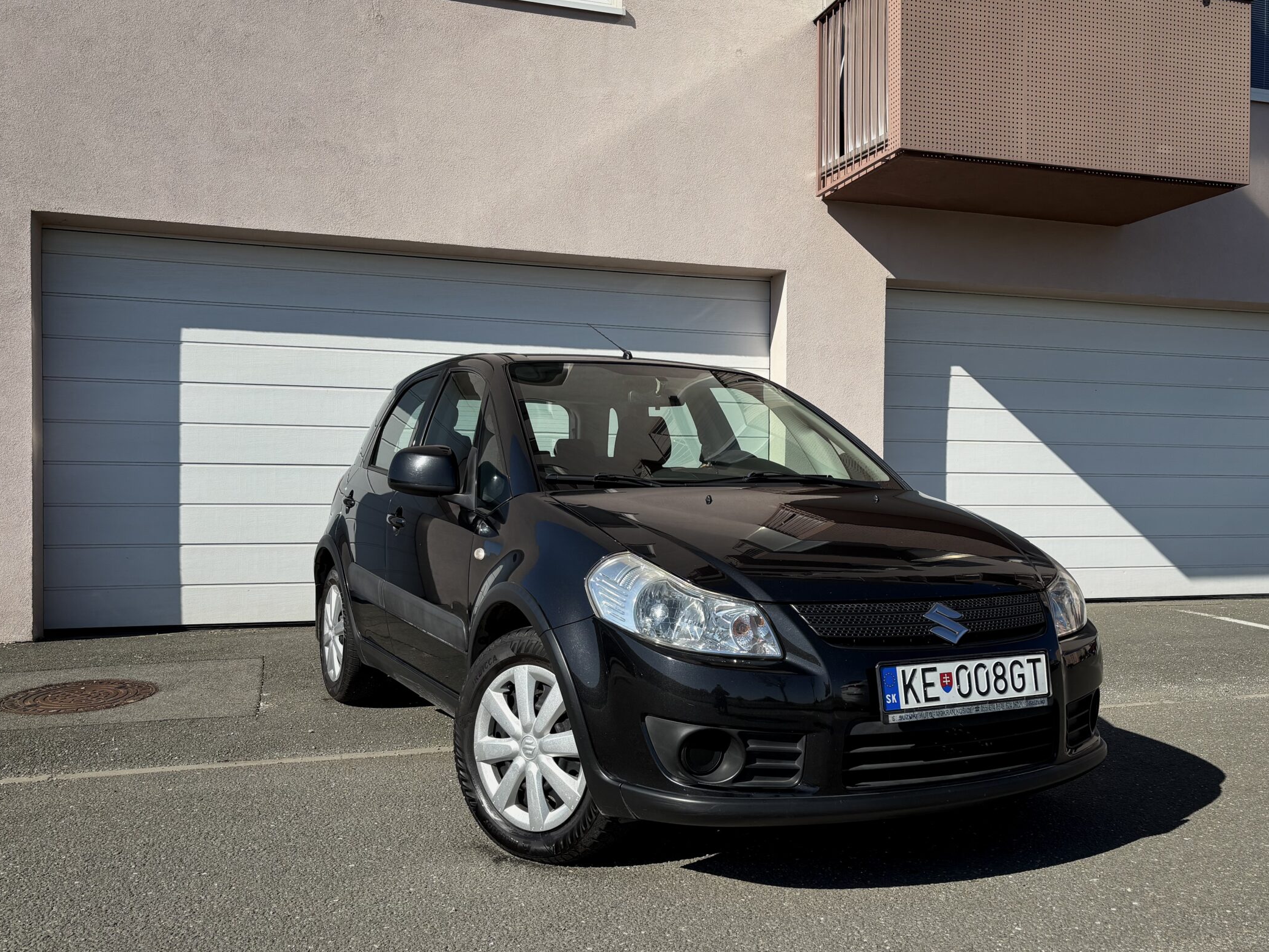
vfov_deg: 44.1
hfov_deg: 56.7
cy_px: 507
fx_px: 1173
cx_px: 696
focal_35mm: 32
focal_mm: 5.96
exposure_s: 1/3788
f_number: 1.6
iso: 50
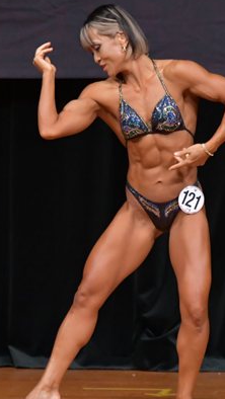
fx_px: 6875
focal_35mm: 649
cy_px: 198
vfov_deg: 3.3
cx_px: 168
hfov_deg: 1.9
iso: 4000
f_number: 5.6
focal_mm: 210
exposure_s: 1/400
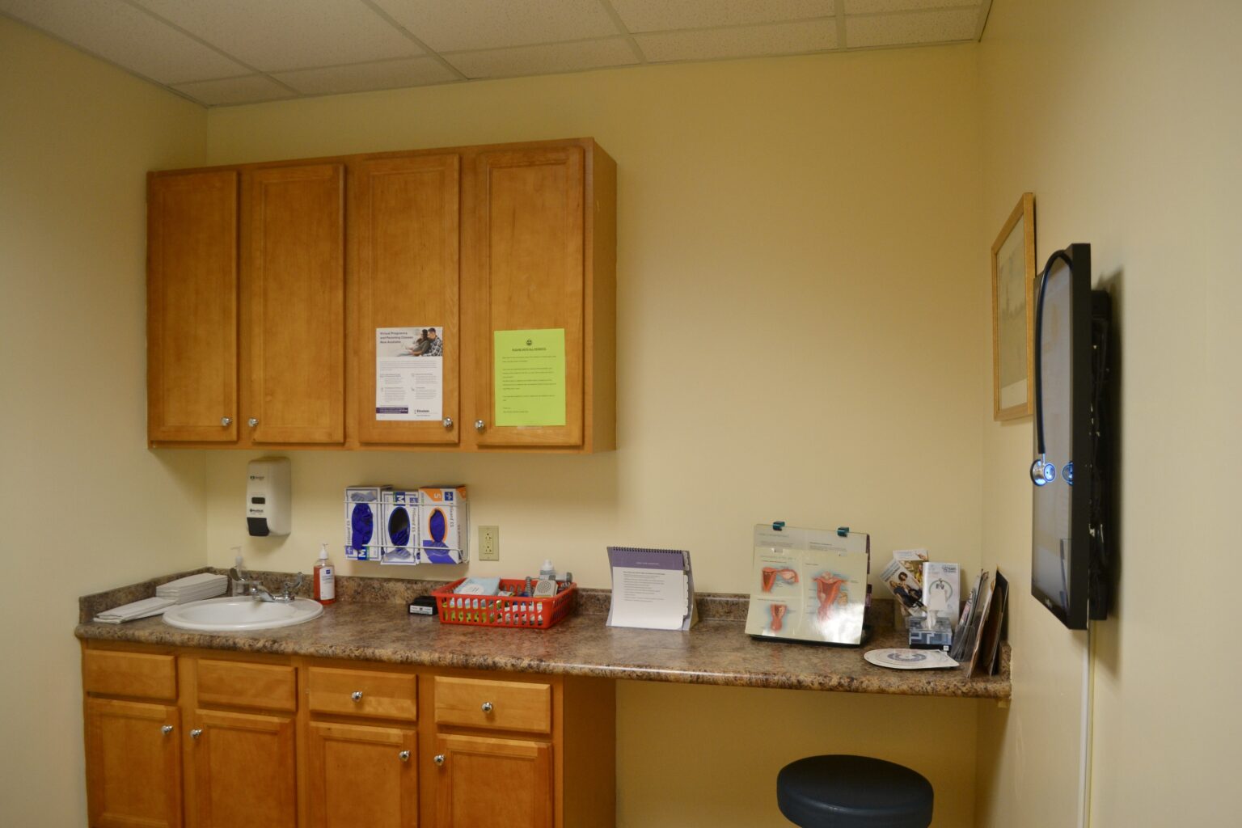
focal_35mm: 27
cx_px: 621
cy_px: 414
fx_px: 931
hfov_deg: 67.4
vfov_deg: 47.9
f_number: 3.5
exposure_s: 1/30
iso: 400
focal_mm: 18
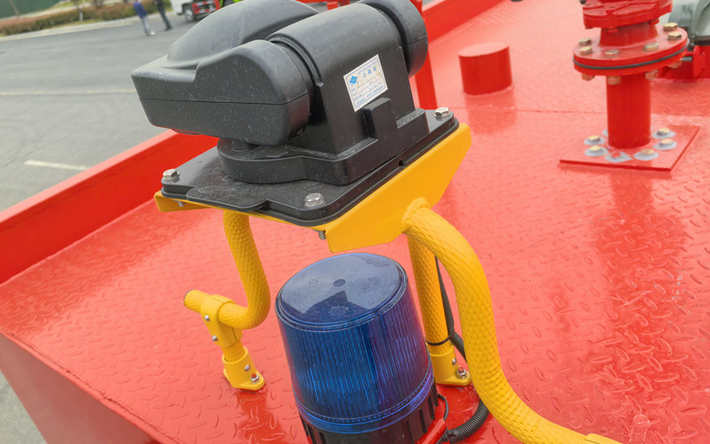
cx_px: 356
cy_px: 218
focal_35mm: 31
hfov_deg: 61.2
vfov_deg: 40.6
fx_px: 600
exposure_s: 1/997
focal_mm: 5.75
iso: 125
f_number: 2
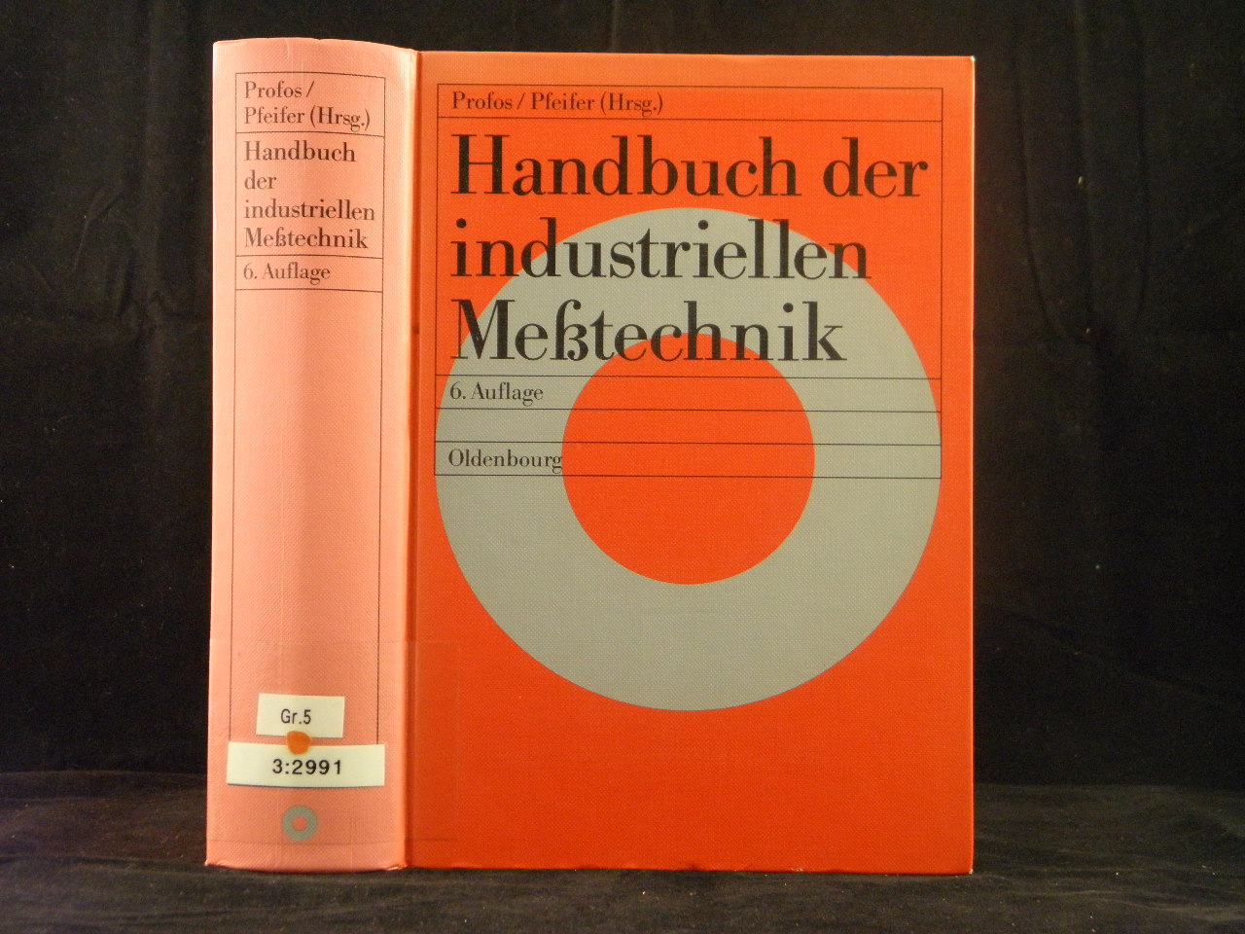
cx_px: 622
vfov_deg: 27.0
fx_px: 1942
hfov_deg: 35.5
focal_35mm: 54
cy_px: 467
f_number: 4.1
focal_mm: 9.7
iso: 400
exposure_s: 1/20
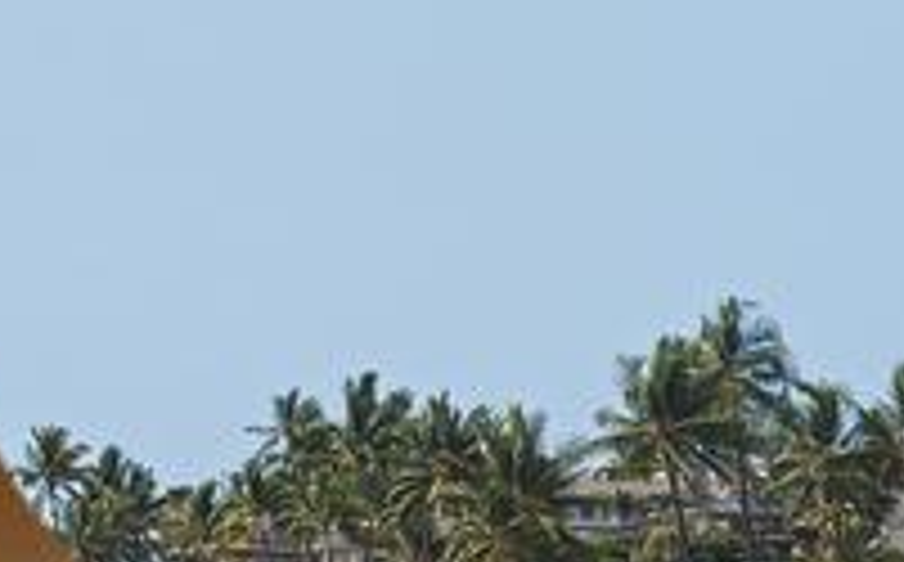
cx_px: 756
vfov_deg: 5.0
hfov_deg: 8.0
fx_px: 6446
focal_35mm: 262
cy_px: 593
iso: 100
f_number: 5
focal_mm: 26.2
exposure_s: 1/640
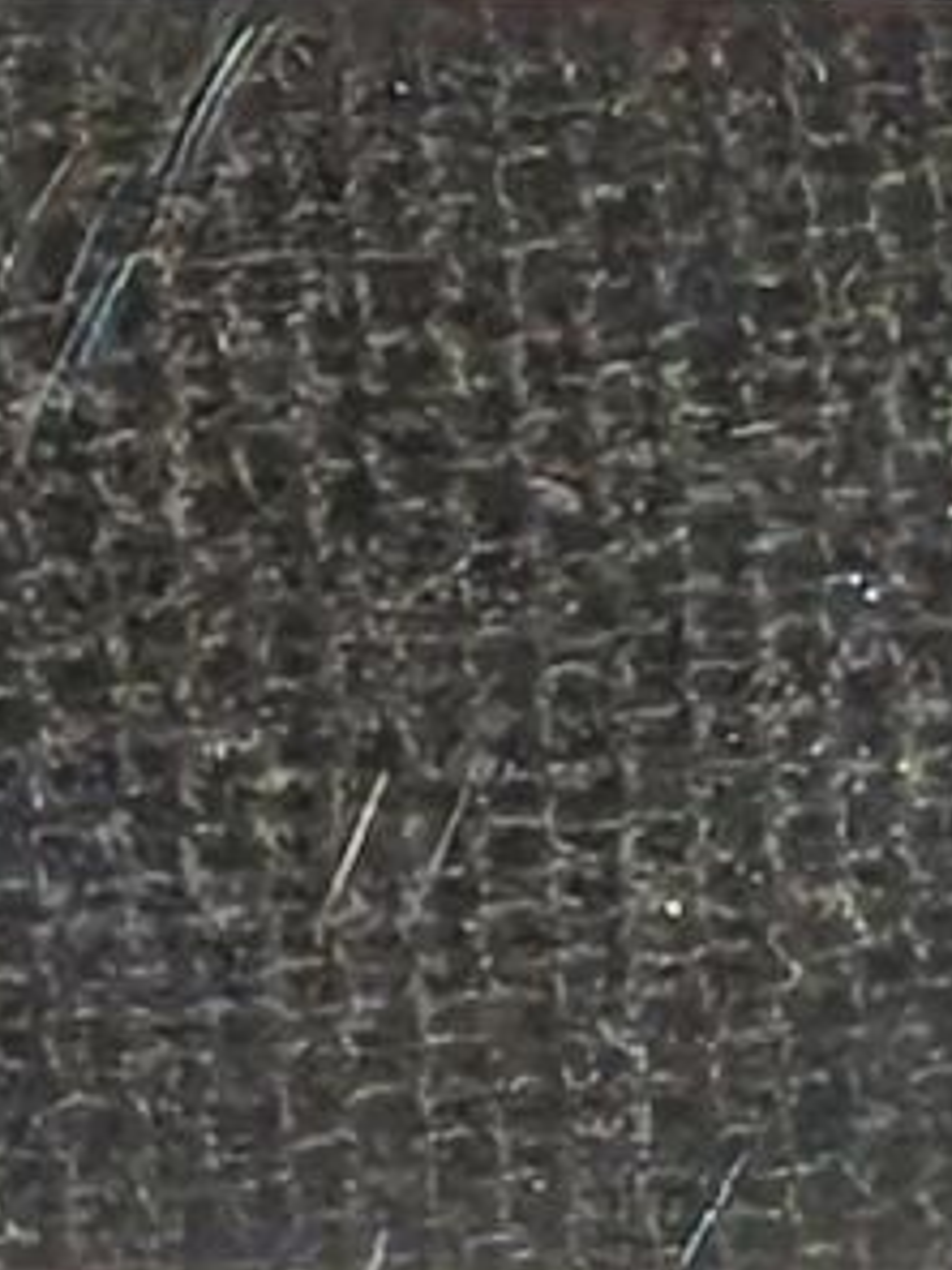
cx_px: -420
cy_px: 1643
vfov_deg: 2.8
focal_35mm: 706
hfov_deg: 2.1
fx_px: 25888
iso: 50
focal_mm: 4.94
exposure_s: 1/417
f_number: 1.5
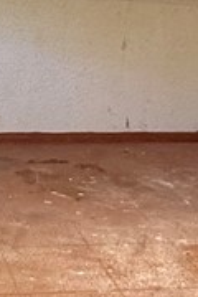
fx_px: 685
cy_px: 79
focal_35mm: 83
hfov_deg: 16.2
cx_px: 15
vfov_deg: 24.2
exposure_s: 1/60
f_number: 2.2
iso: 320
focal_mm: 2.22
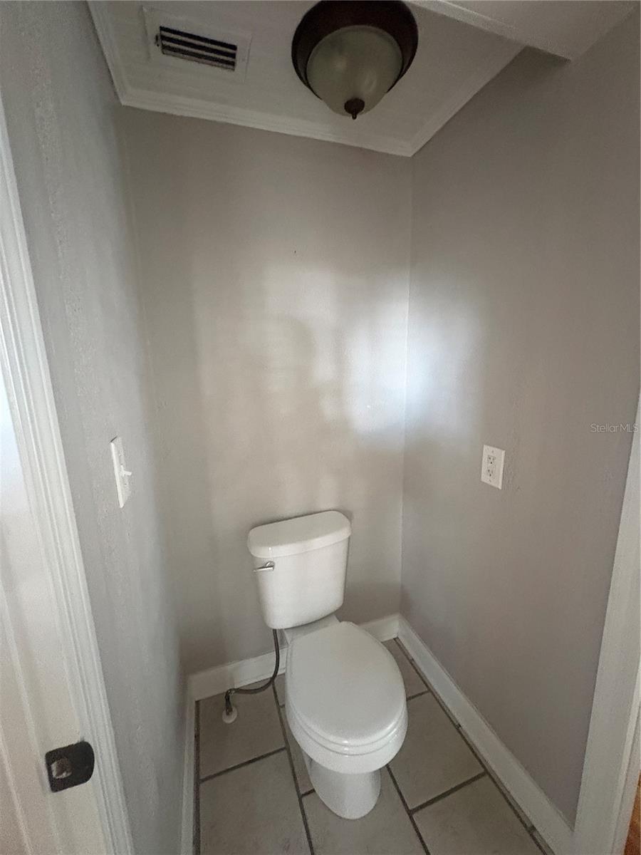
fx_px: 346
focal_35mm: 14
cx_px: 320
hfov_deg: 85.7
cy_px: 428
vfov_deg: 102.1
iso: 1000
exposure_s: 1/54
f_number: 2.2
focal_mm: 2.22
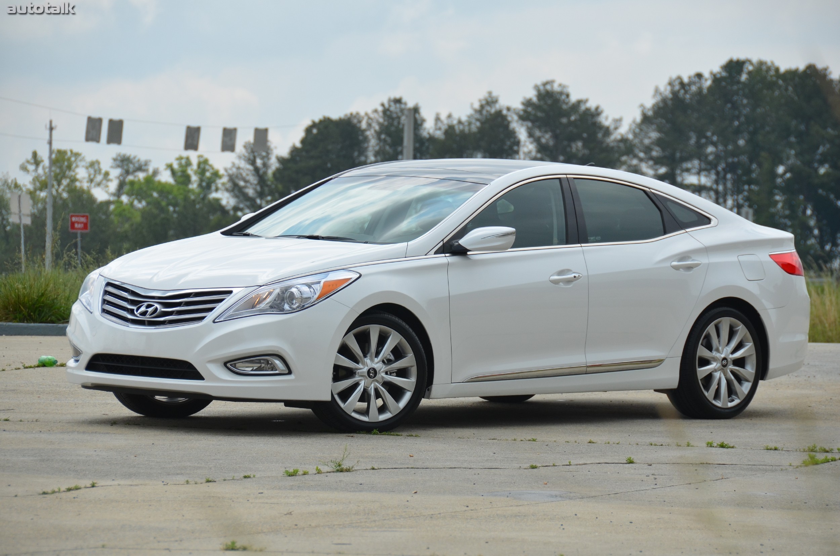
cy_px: 278
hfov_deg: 10.2
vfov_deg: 6.8
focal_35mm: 202
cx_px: 420
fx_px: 4715
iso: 400
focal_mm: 135
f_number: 6.3
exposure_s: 1/1600
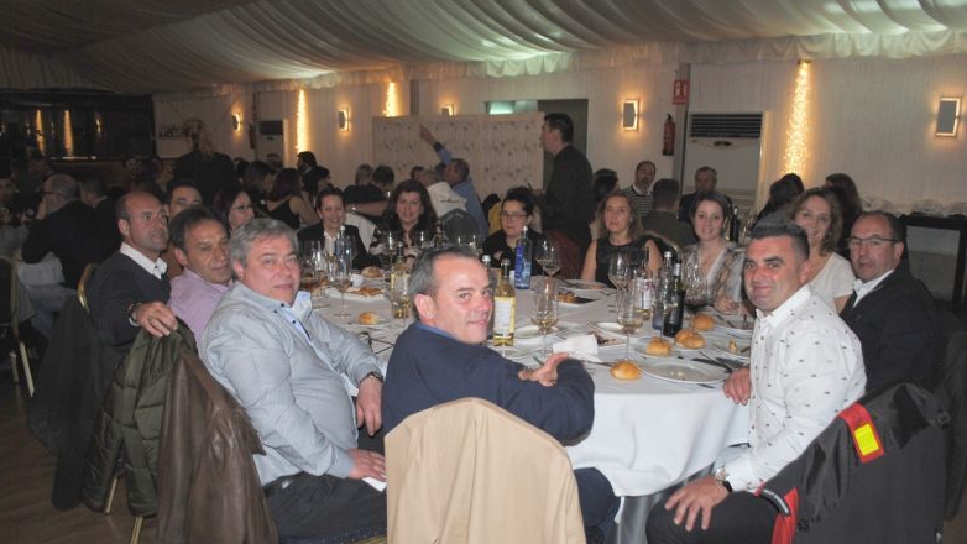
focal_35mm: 29
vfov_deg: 40.1
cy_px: 305
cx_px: 488
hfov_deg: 66.1
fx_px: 744
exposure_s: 1/60
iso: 200
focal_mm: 18
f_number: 3.5
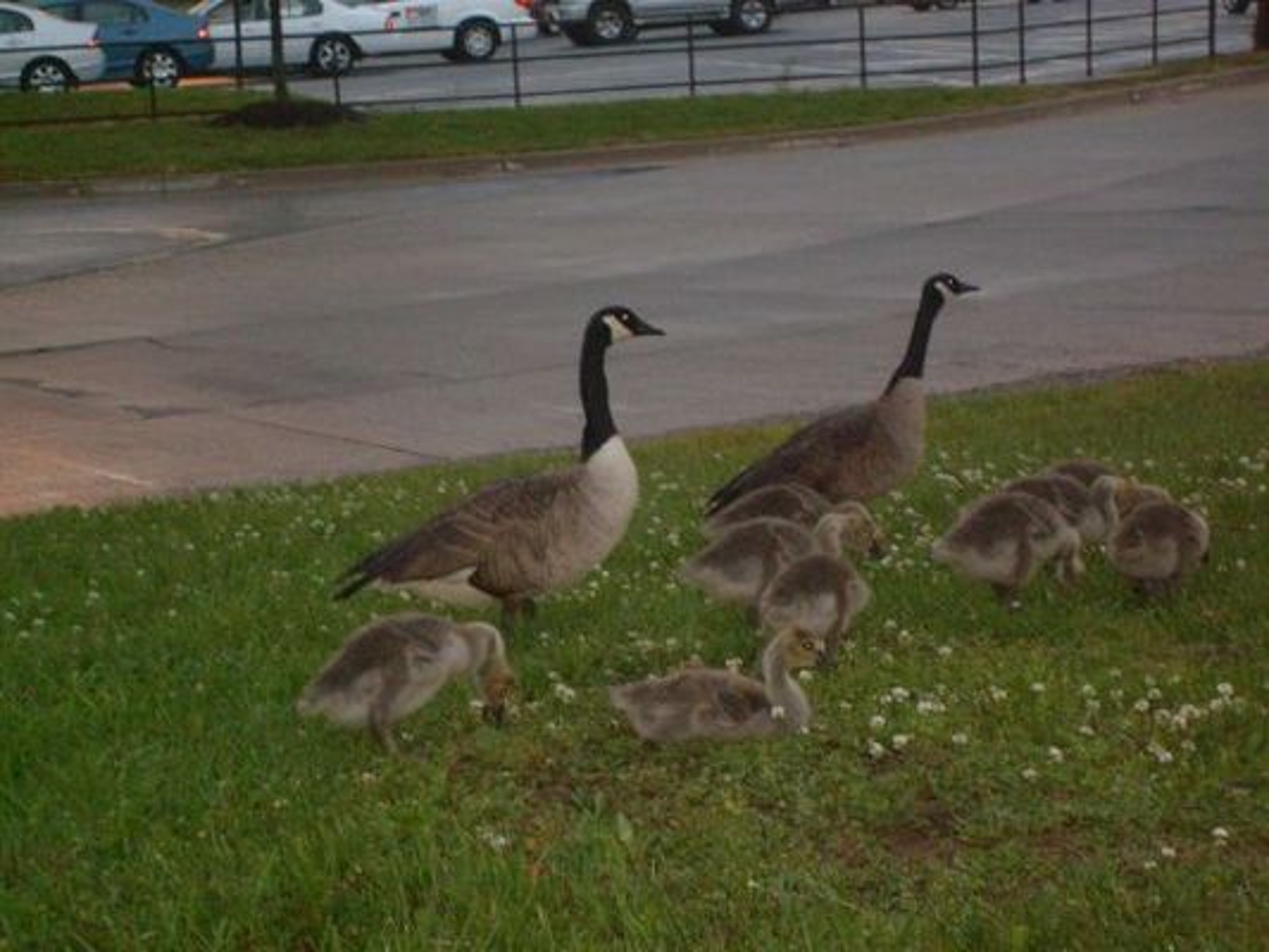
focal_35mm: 106
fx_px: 3887
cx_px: 634
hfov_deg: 18.5
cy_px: 476
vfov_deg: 14.0
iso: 400
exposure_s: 1/90
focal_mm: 17.4
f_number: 4.9
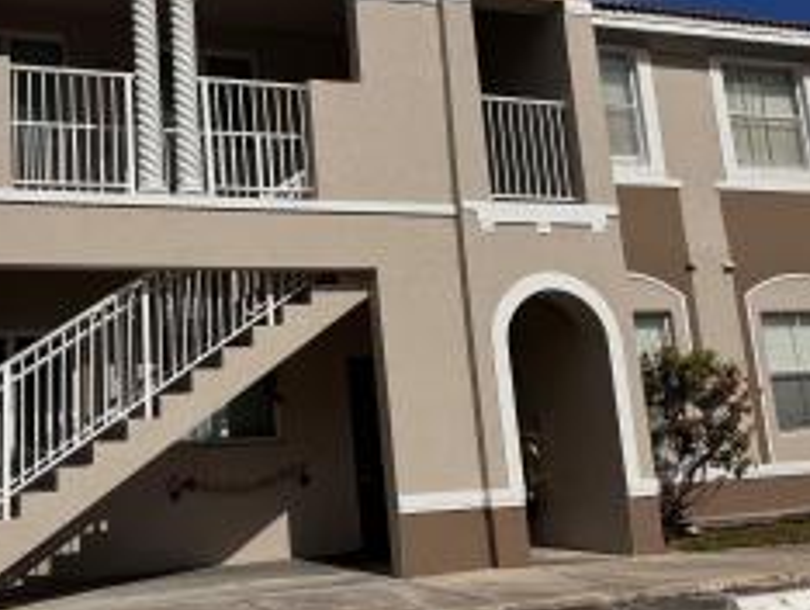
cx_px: 249
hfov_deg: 44.8
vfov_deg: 35.1
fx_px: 960
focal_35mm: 41
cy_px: 263
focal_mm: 6.76
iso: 64
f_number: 1.78
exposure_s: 1/15152
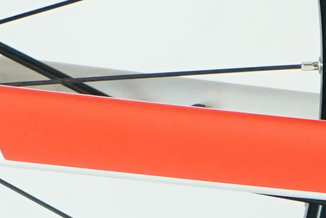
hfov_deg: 4.1
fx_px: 4537
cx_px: 259
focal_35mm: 501
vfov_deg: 2.7
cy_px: 83
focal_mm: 70
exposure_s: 1/200
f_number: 5.6
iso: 1600
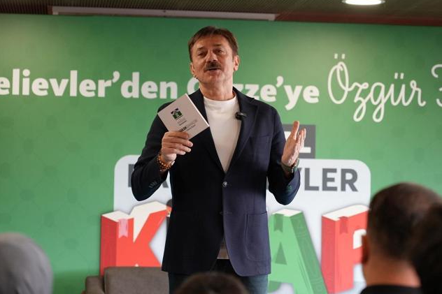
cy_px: 138
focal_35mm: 128
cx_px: 266
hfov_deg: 16.0
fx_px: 1571
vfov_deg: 10.7
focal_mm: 105
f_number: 4
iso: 2000
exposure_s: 1/160
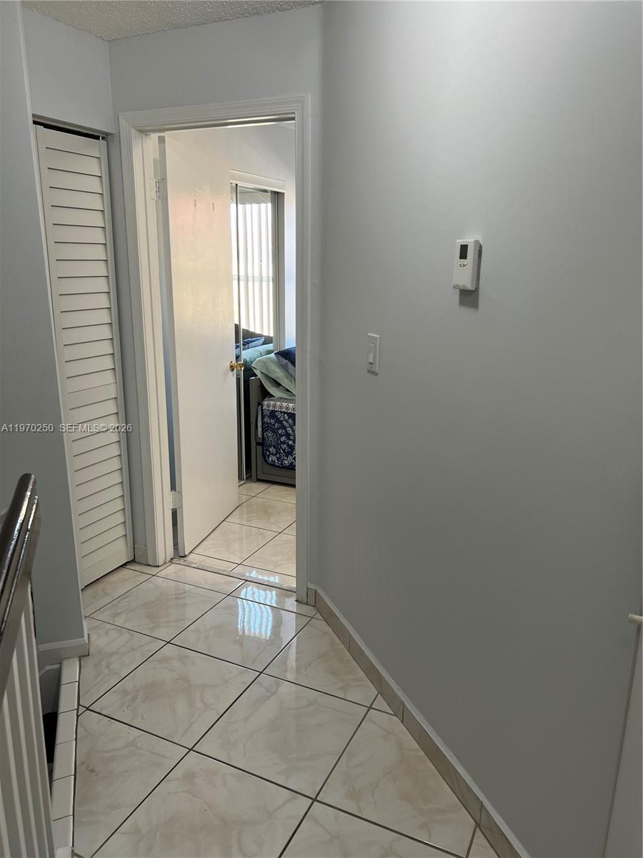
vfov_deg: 67.3
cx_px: 322
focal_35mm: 26
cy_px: 429
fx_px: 644
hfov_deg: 53.1
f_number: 1.5
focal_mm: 5.7
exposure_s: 1/60
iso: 64
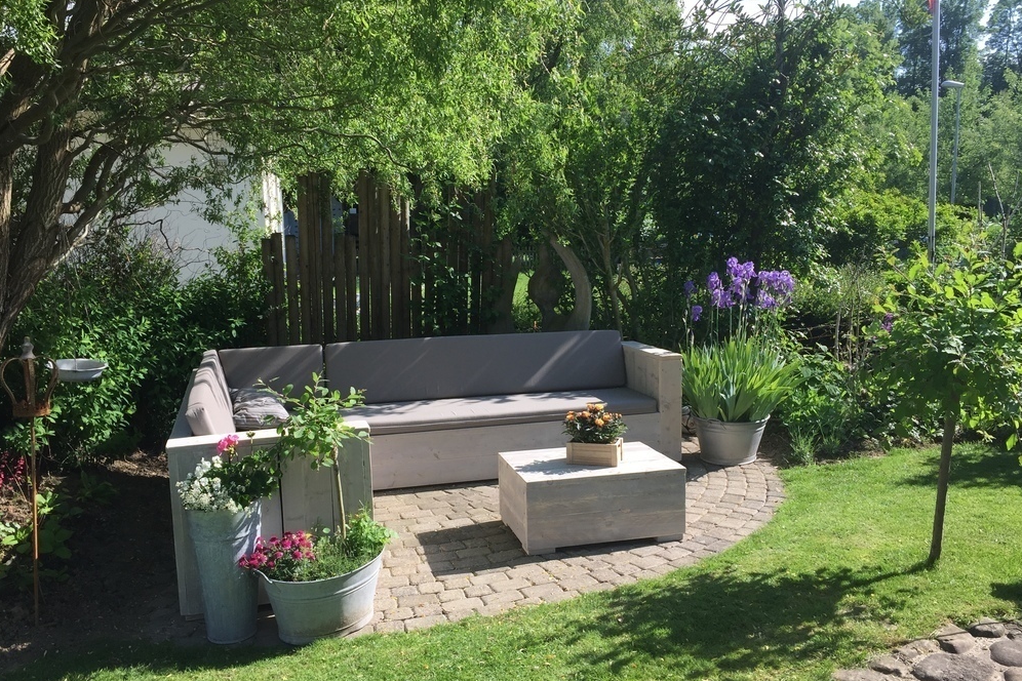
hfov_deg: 60.3
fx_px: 880
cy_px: 349
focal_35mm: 31
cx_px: 515
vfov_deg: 42.3
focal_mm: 4.15
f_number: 2.2
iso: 32
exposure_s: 1/842
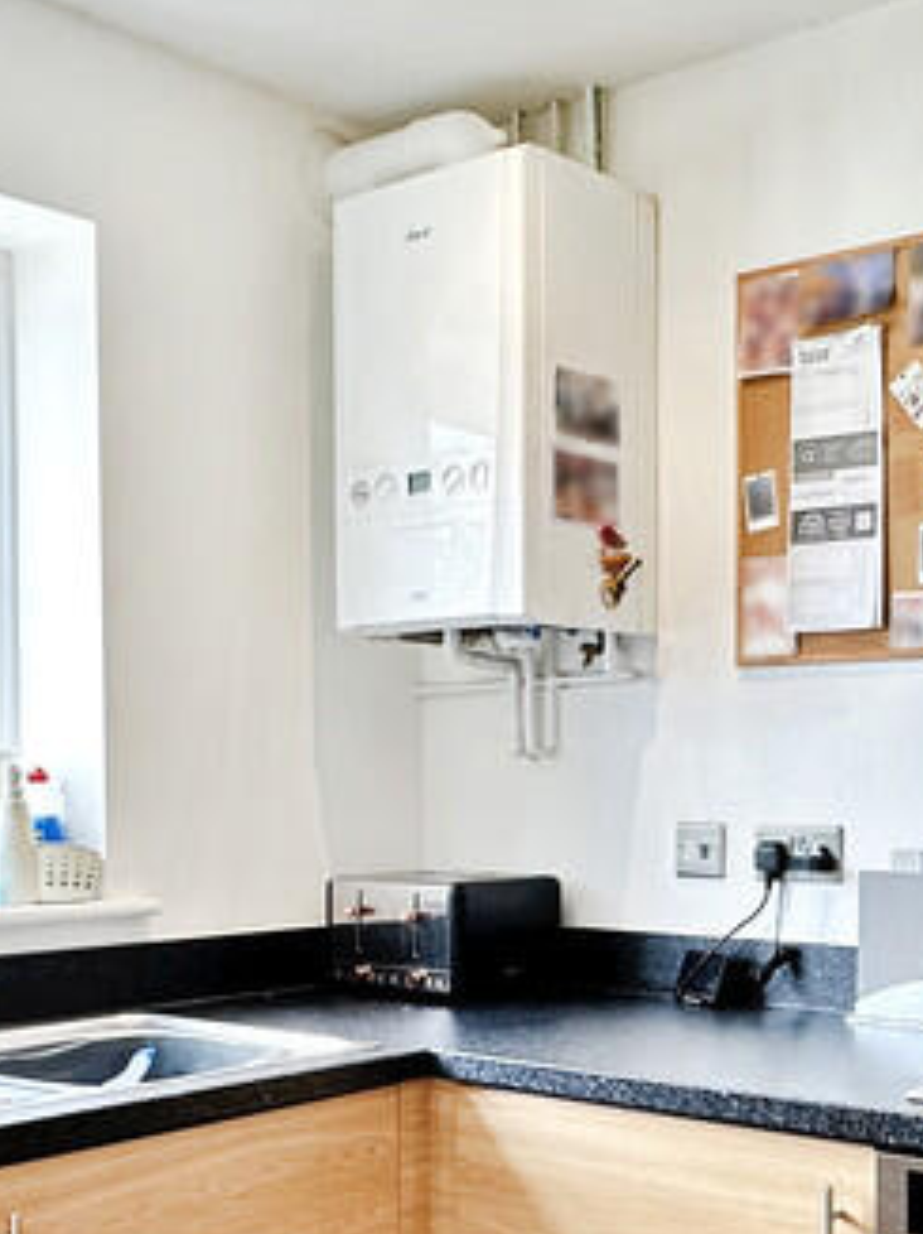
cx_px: 647
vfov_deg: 38.4
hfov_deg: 32.4
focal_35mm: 44
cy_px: 1223
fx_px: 1566
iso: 200
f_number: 2.2
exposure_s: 1/100
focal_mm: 2.22
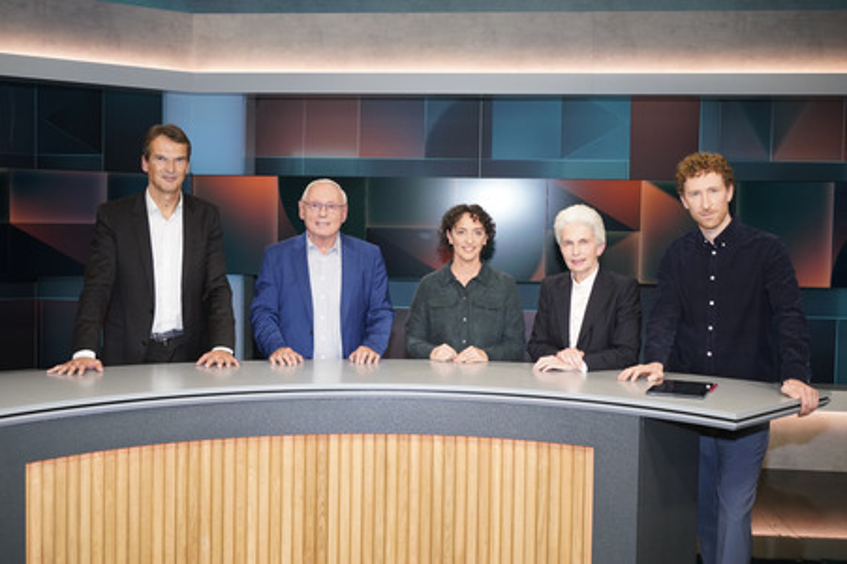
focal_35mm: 38
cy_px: 282
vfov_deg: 35.0
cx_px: 424
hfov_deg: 50.7
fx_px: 893
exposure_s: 1/125
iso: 2000
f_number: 5.6
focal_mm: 38
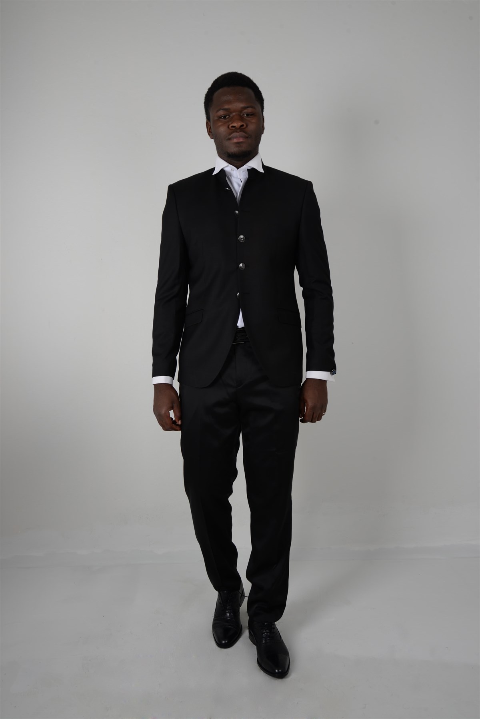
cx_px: 240
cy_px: 360
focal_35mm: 32
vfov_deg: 58.7
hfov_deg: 41.2
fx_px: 639
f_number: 11
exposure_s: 1/125
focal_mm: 32
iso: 100
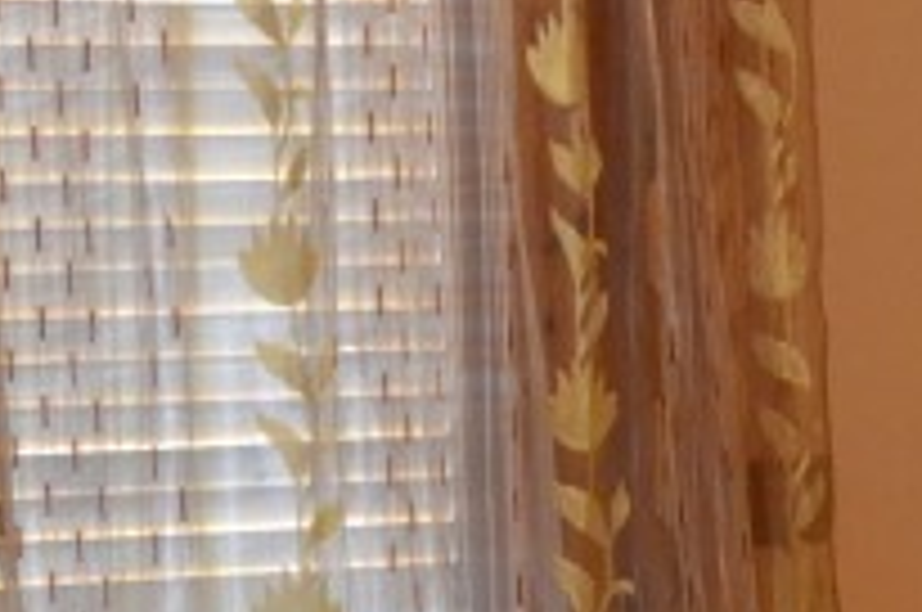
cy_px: 1098
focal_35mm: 152
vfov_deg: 8.6
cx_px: 1525
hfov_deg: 12.6
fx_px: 3887
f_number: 3.5
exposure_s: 1/60
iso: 1600
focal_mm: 18
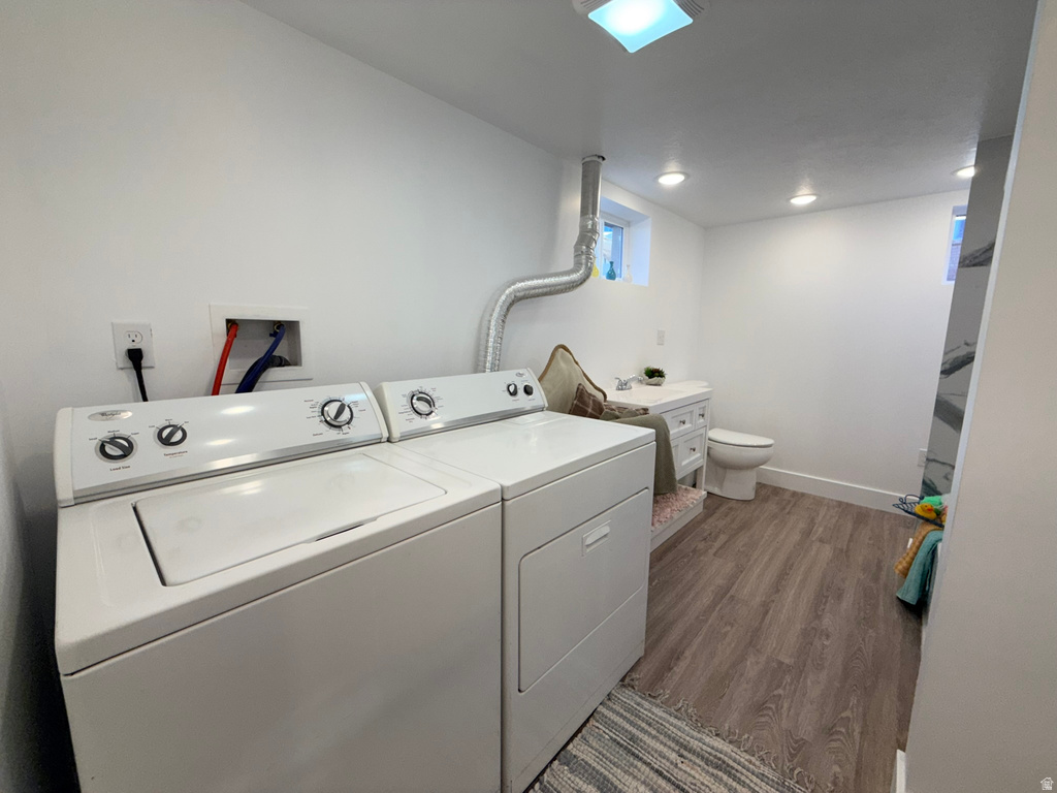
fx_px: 427
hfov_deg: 102.1
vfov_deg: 85.7
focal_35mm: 14
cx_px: 528
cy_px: 396
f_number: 2.2
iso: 50
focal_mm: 2.22
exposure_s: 1/138
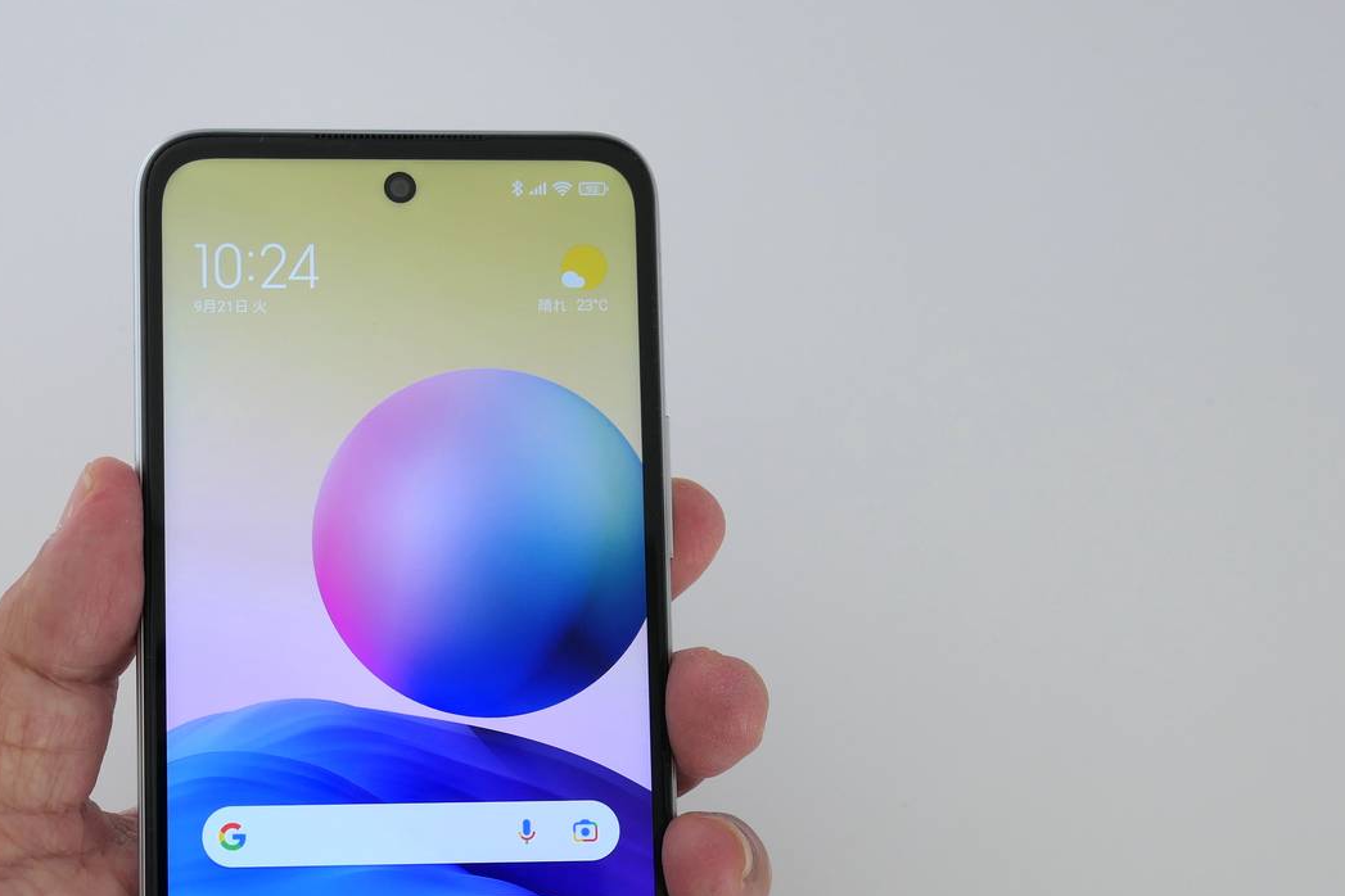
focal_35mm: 55
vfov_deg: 24.3
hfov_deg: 35.7
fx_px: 2055
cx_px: 393
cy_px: 681
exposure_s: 1/80
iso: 200
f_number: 3.7
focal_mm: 13.1
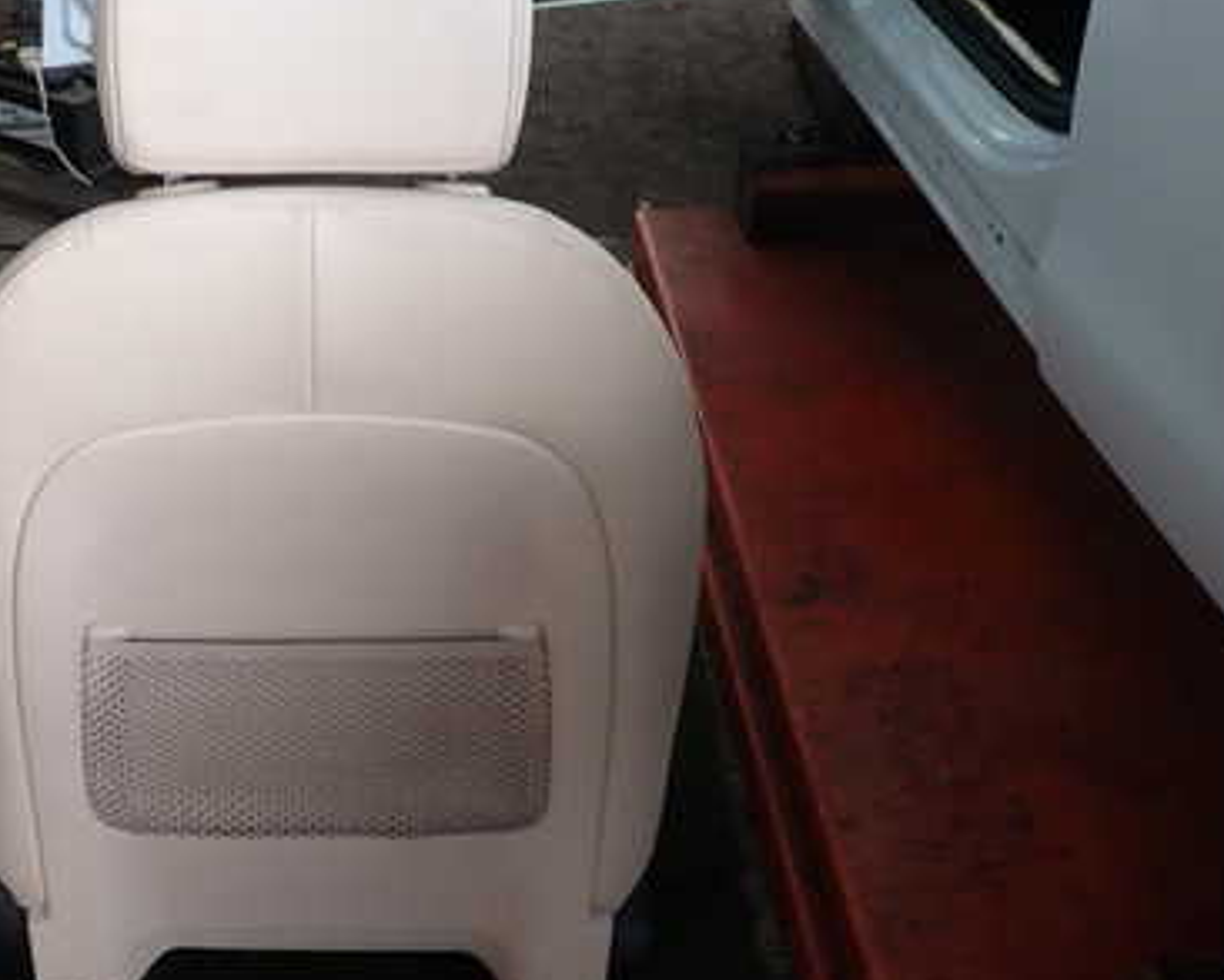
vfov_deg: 37.3
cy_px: 442
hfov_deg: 44.2
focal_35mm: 40
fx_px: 1449
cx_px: 298
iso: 200
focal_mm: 4.5
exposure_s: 1/60
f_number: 2
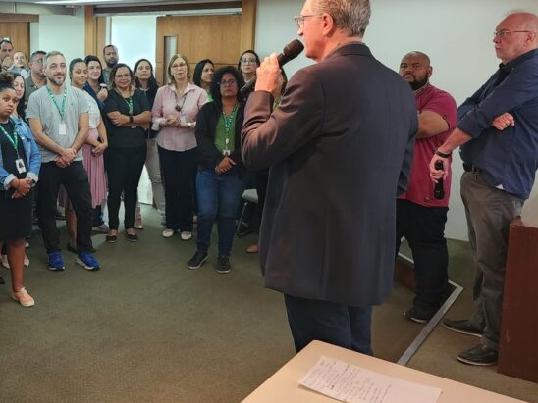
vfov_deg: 33.3
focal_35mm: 43
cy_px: 128
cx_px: 78
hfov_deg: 41.2
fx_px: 668
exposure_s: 1/60
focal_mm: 6.4
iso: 800
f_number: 1.8
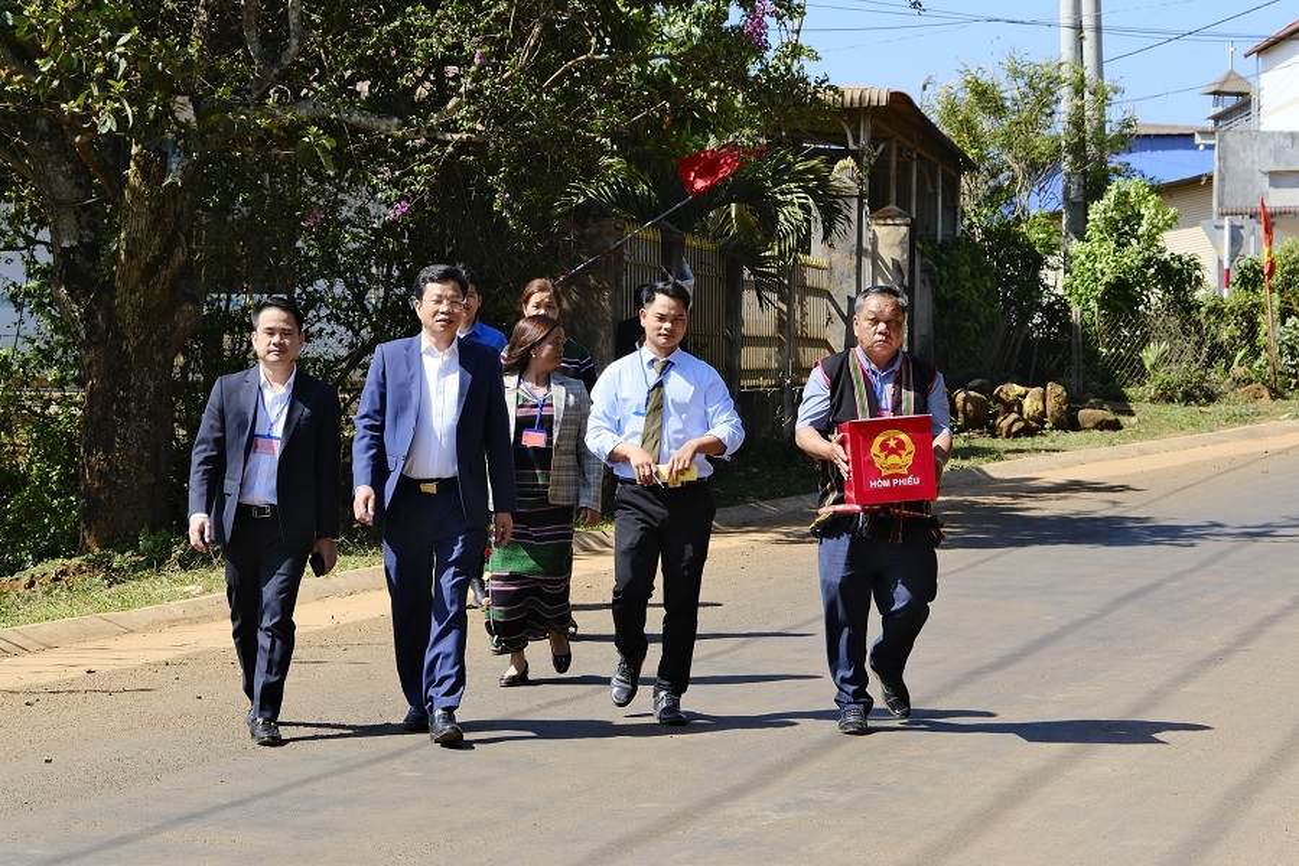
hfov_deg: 26.7
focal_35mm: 76
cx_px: 650
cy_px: 433
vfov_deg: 17.9
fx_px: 2742
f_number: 5.6
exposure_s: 1/550
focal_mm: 50.5
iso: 320
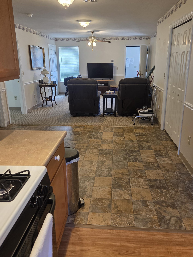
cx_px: 101
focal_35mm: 28
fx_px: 208
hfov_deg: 49.7
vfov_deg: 63.4
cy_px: 122
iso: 160
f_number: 1.8
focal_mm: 5.4
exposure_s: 1/120
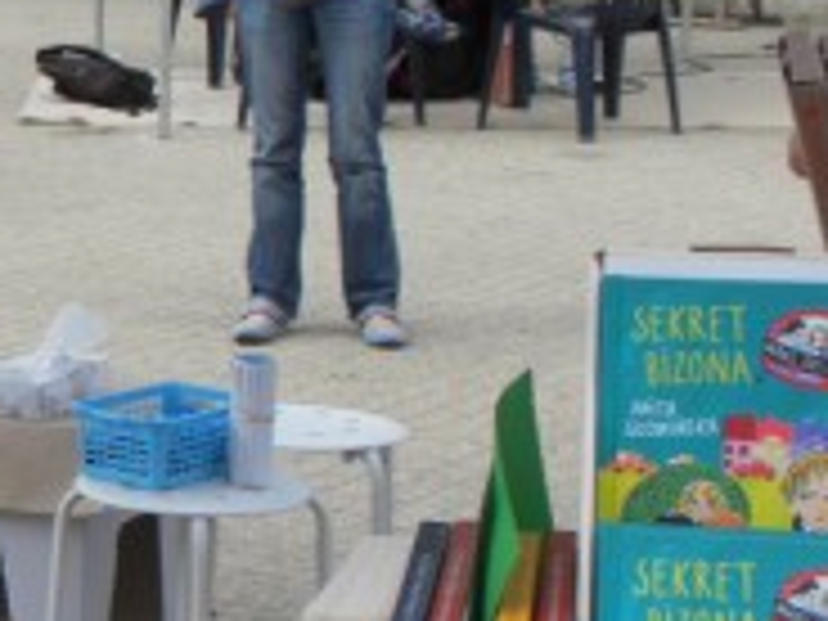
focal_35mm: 141
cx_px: -585
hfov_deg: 12.9
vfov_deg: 10.5
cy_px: 256
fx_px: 3373
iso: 80
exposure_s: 1/200
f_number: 4
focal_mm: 6.6
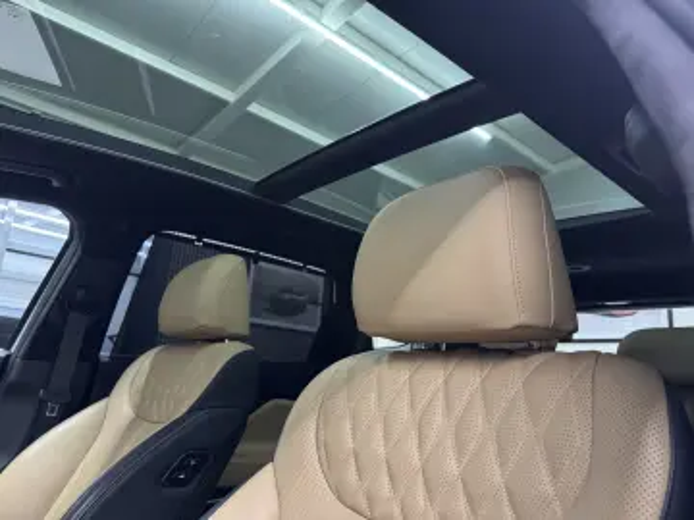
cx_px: 347
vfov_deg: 56.8
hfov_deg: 71.6
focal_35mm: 24
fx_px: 481
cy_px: 260
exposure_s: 1/33
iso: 800
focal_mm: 6.76
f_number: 1.78
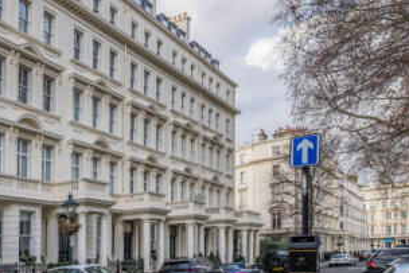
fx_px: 318
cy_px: 46
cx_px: 25
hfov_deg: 54.8
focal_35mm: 28
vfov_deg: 43.8
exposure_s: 1/320
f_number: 8
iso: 400
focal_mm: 13
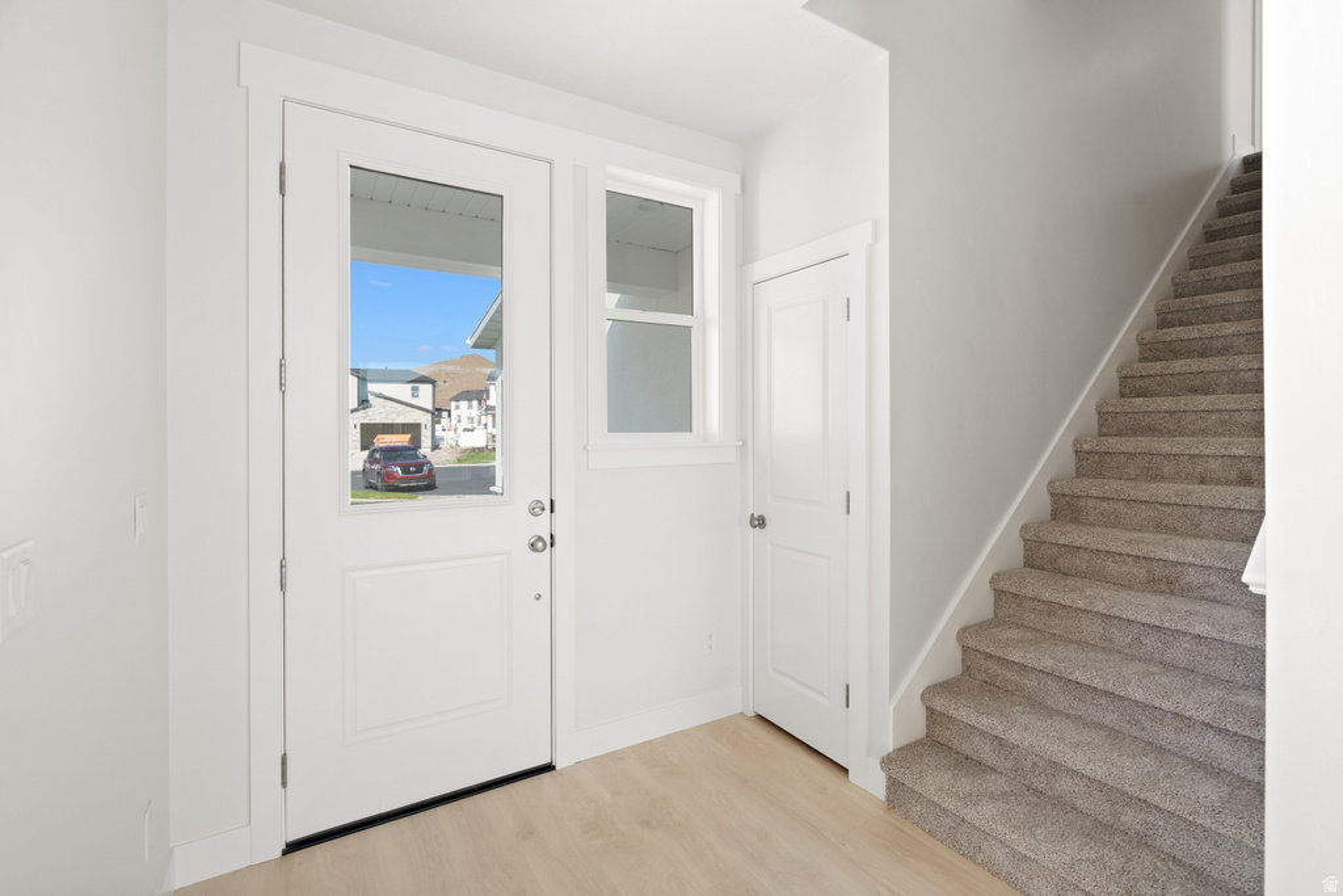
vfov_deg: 73.8
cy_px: 448
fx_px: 597
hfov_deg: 96.7
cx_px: 672
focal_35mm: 16
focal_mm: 16
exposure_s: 1/15
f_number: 7.1
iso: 160
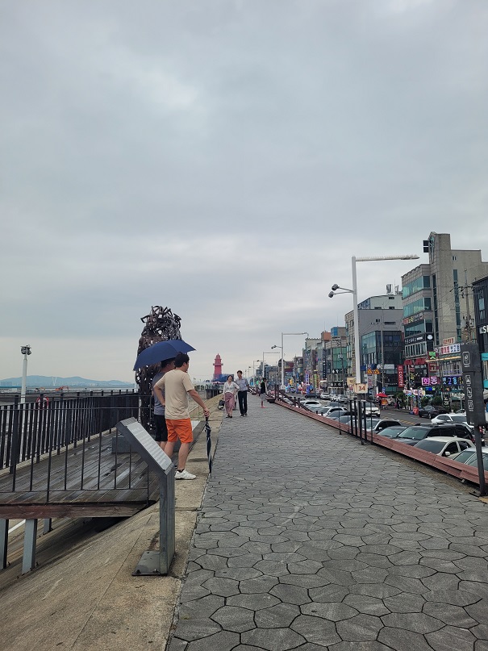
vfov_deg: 67.3
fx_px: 489
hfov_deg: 53.1
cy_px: 326
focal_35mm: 26
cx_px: 244
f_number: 1.8
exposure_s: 1/668
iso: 40
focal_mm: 5.4
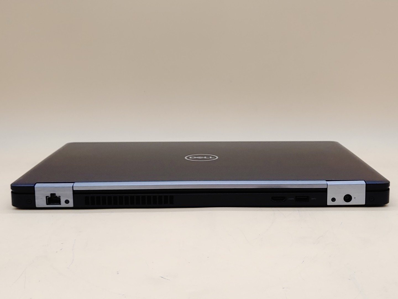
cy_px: 150
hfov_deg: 38.9
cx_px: 199
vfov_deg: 29.7
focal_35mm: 49
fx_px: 563
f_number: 1.8
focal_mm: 4.36
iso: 50
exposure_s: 1/120
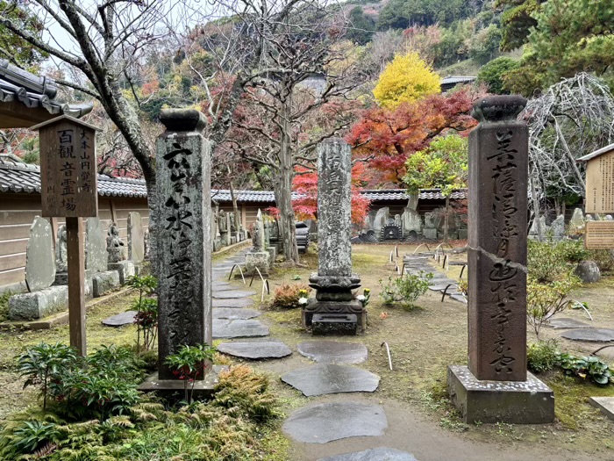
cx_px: 307
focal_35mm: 26
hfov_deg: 67.3
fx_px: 461
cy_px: 230
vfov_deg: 53.1
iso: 64
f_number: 1.6
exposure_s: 1/121
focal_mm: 5.96
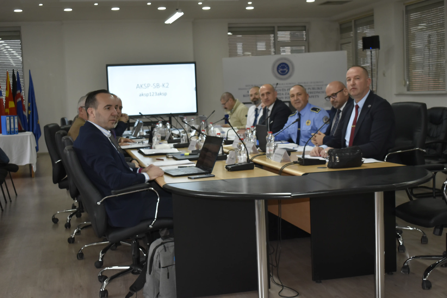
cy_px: 149
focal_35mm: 51
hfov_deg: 38.9
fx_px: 633
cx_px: 224
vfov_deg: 26.5
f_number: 4.5
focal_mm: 34
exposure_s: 1/125
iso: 800
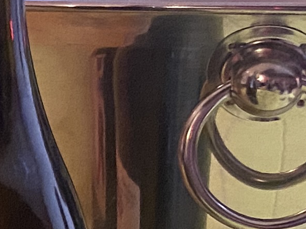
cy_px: 195
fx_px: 1565
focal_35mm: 177
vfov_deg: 8.4
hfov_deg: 8.7
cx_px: -682
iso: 400
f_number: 1.8
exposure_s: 1/50
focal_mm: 4.25
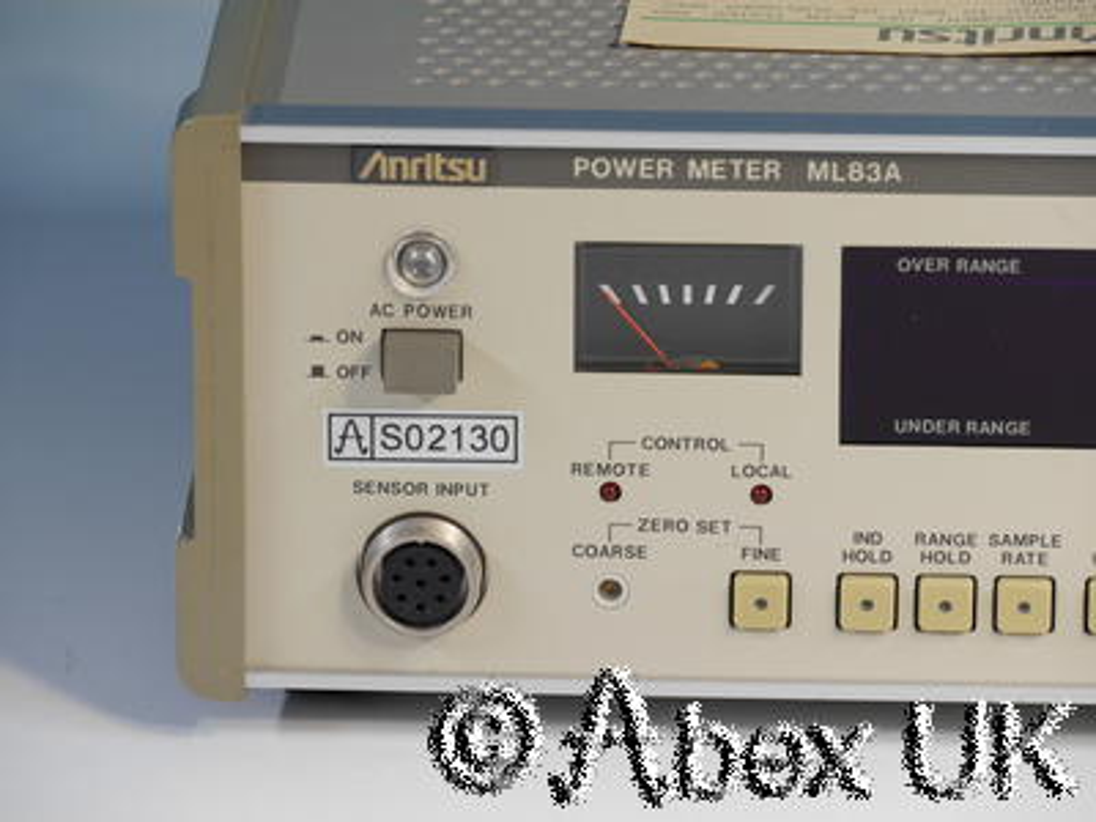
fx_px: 8865
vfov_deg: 5.3
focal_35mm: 280
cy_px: 411
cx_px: 548
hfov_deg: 7.1
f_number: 8
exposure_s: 1/4
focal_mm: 140
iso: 200
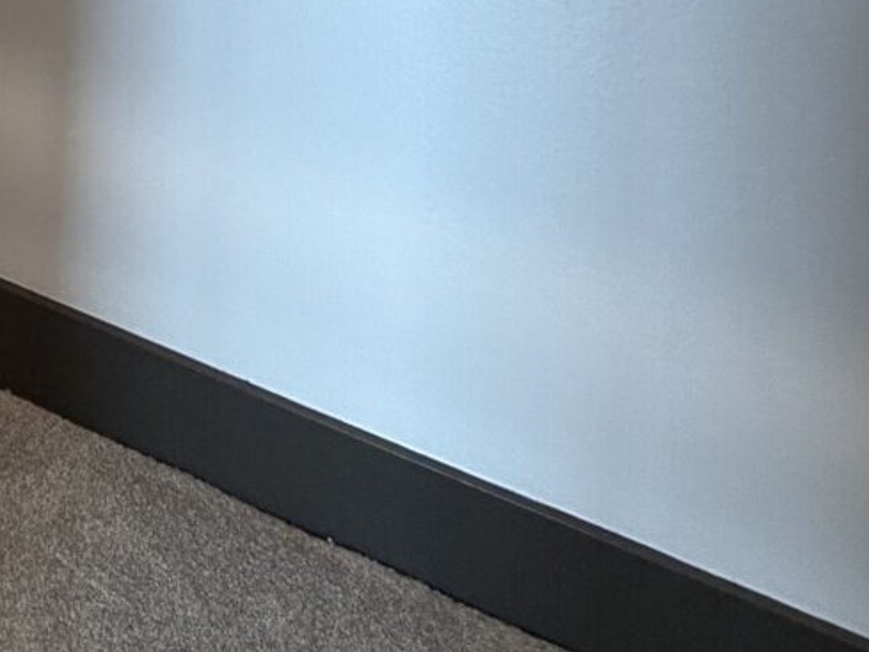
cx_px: -128
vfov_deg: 18.8
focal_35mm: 55
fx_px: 1381
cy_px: -592
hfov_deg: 30.5
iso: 250
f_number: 2.2
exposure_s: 1/120
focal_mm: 2.22
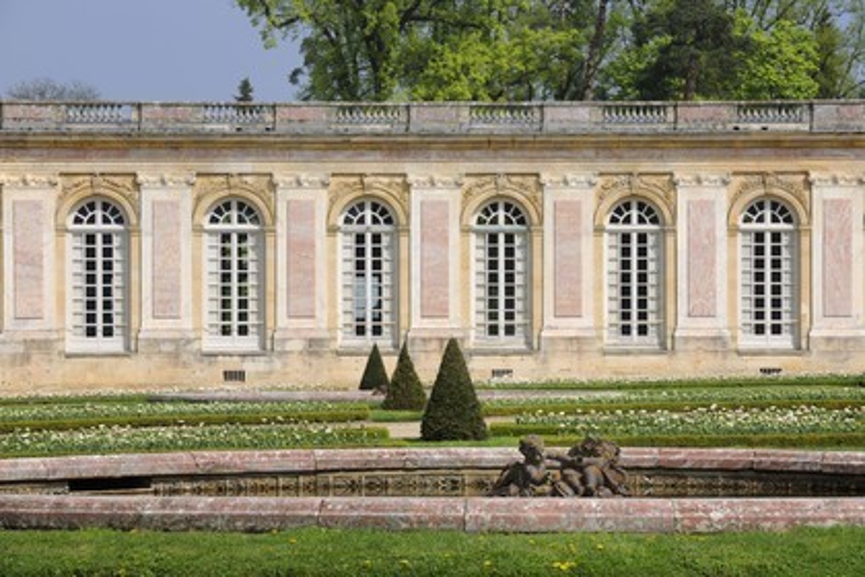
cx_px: 432
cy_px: 288
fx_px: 3364
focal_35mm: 140
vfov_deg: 9.8
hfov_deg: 14.7
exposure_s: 1/160
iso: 100
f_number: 9
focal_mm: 140
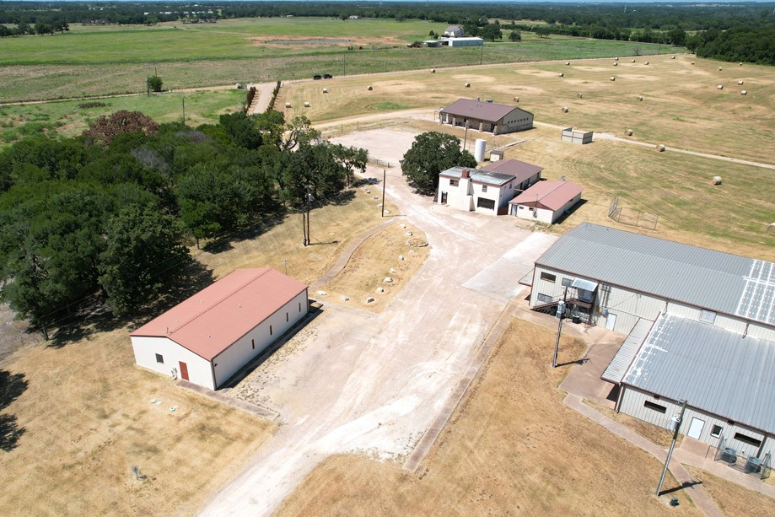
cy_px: 292
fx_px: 560
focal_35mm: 26
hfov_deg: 69.3
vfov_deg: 49.4
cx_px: 358
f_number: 2.8
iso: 110
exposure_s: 1/2500
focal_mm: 8.38
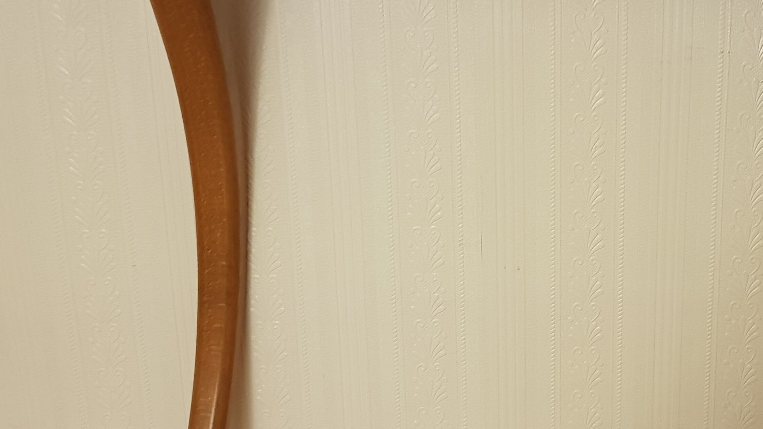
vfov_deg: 23.5
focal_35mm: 51
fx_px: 1032
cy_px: 228
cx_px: 547
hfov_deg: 39.7
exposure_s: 1/11
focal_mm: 4.2
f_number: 1.7
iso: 200
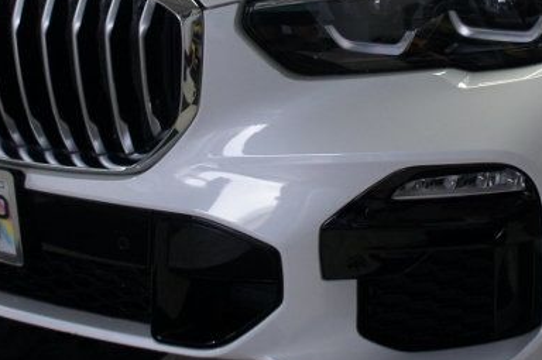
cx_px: 368
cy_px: 22
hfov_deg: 27.9
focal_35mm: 72
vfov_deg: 18.5
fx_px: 1083
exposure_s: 1/100
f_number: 4
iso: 500
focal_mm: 18
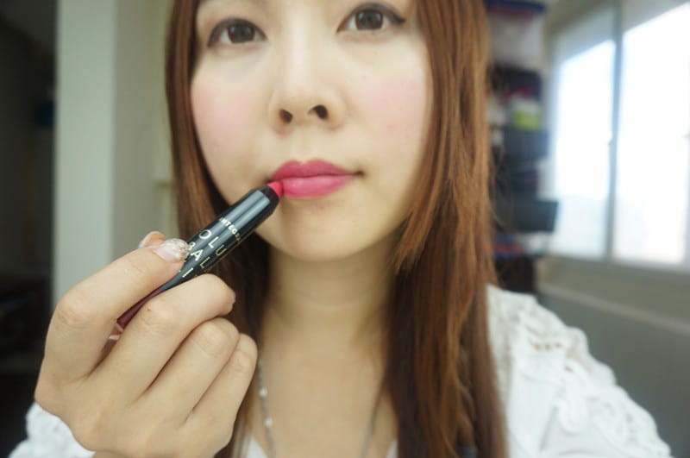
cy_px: 229
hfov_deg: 73.8
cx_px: 345
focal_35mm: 24
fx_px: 459
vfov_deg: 53.0
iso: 400
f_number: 4
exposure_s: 1/160
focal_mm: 16
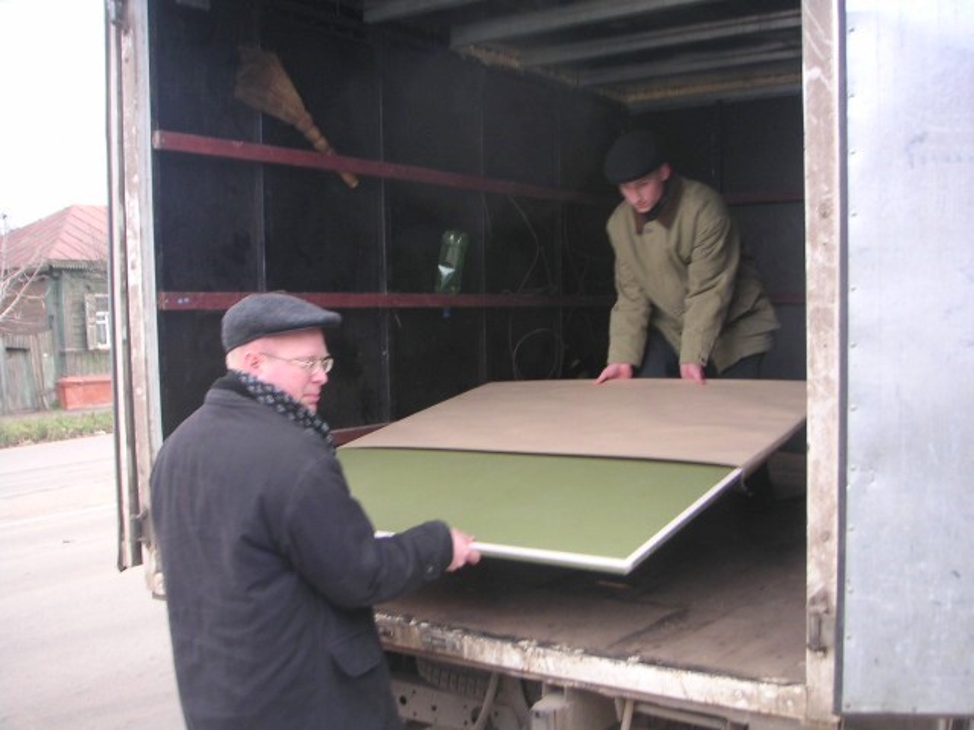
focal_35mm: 38
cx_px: 487
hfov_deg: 49.0
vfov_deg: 37.7
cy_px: 365
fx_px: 1069
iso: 50
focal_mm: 6
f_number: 2.8
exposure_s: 1/60
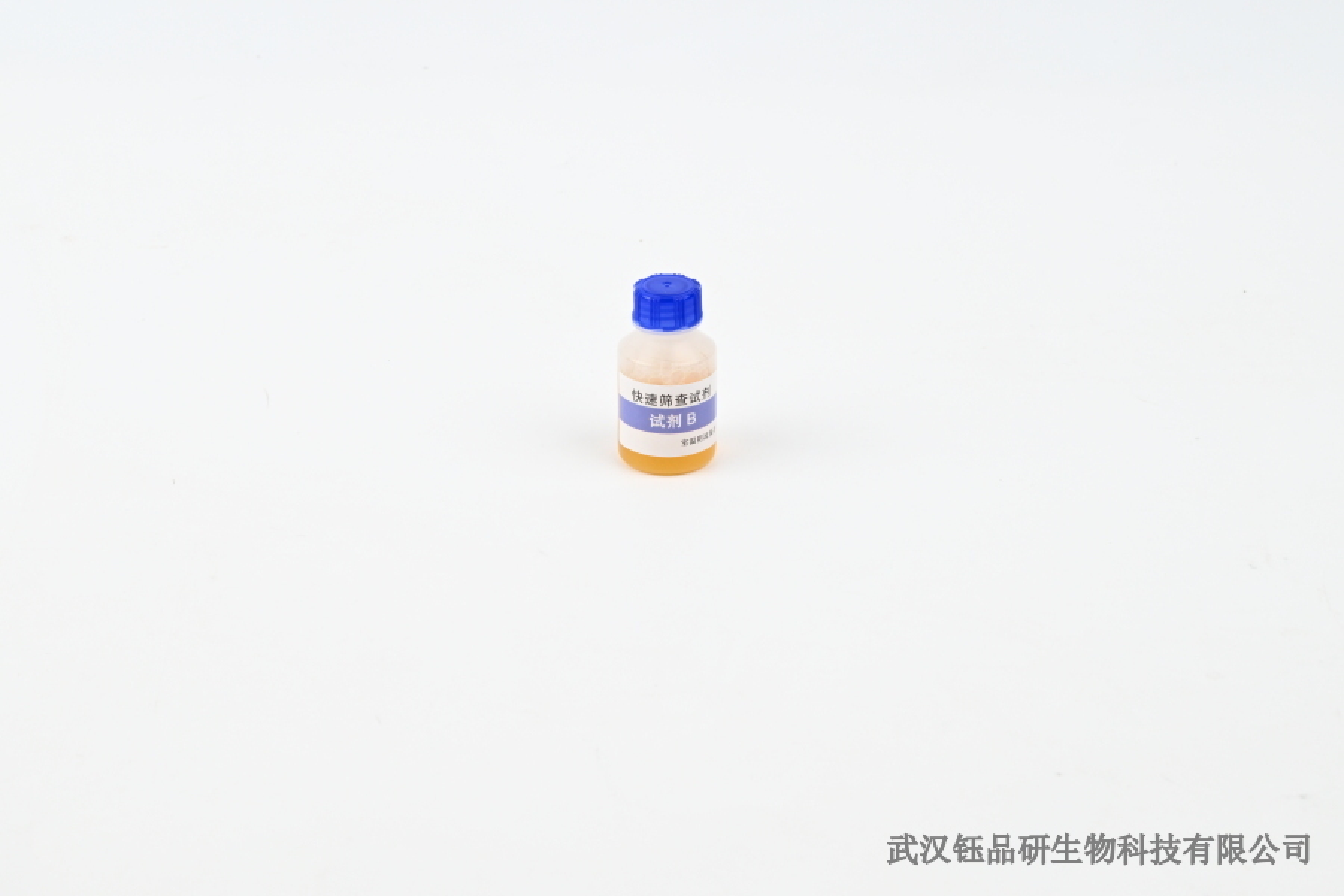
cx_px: 672
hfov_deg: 27.0
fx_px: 2800
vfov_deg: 18.2
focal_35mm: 75
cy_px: 448
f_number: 11
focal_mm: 50
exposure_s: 1/160
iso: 800
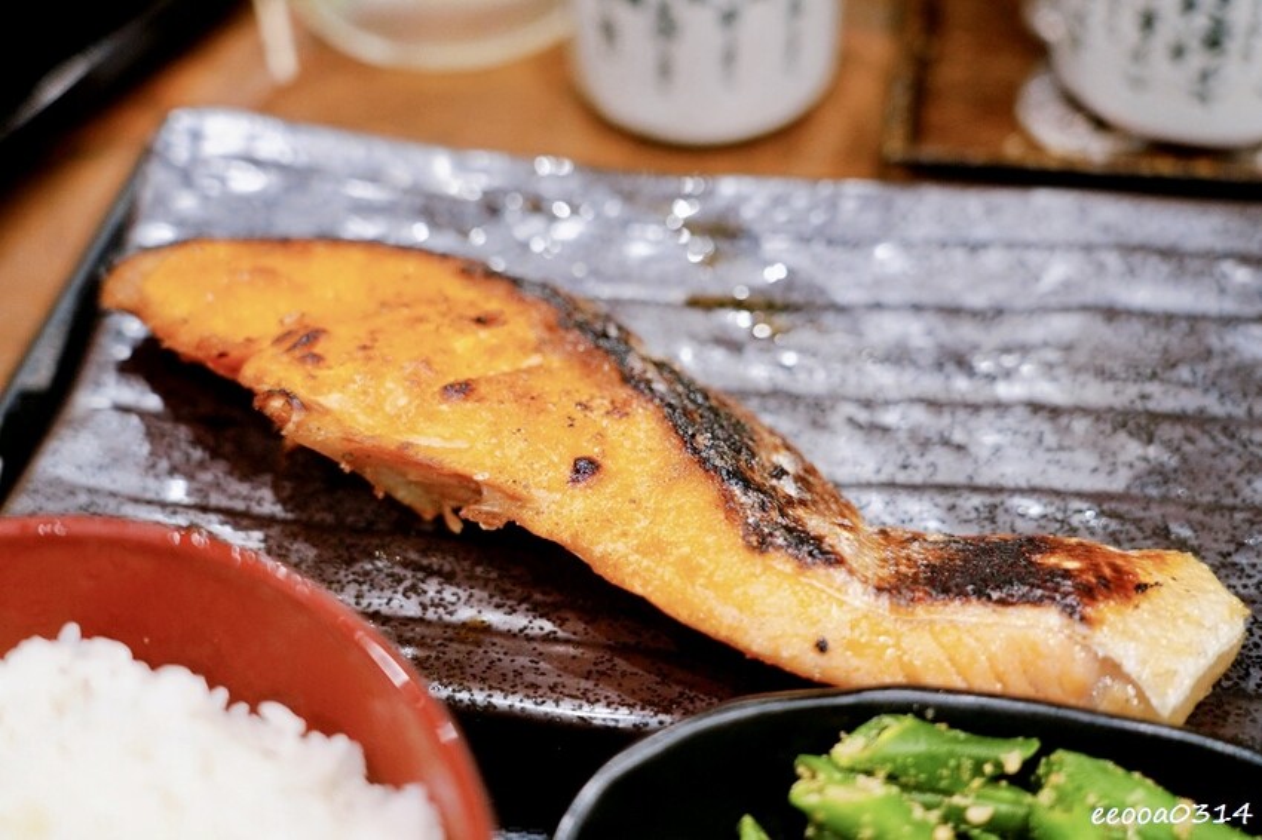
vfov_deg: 24.2
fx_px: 1962
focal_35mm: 56
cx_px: 631
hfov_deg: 35.7
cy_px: 420
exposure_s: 1/60
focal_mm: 56
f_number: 4
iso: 1250
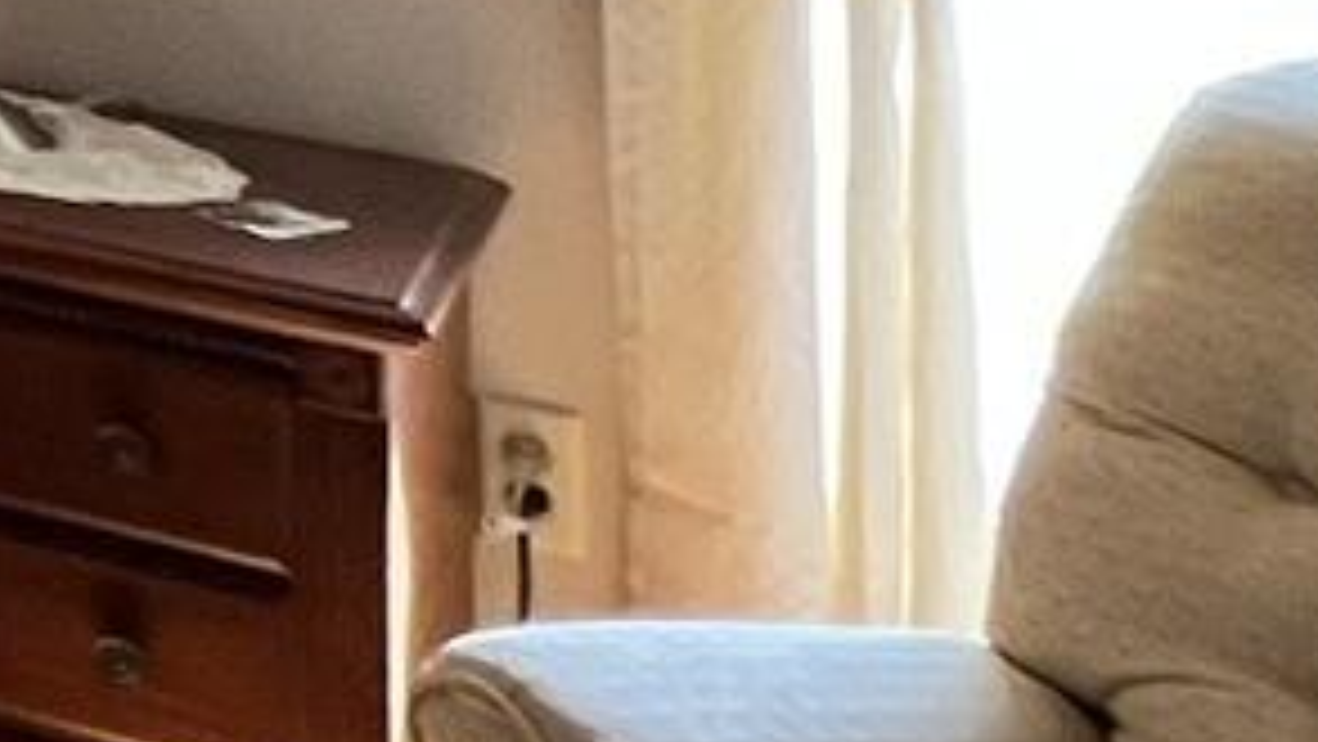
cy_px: -1070
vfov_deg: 10.5
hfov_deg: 12.7
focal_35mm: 99
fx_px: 3461
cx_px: -2285
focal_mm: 1.57
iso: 250
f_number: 1.8
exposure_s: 1/60
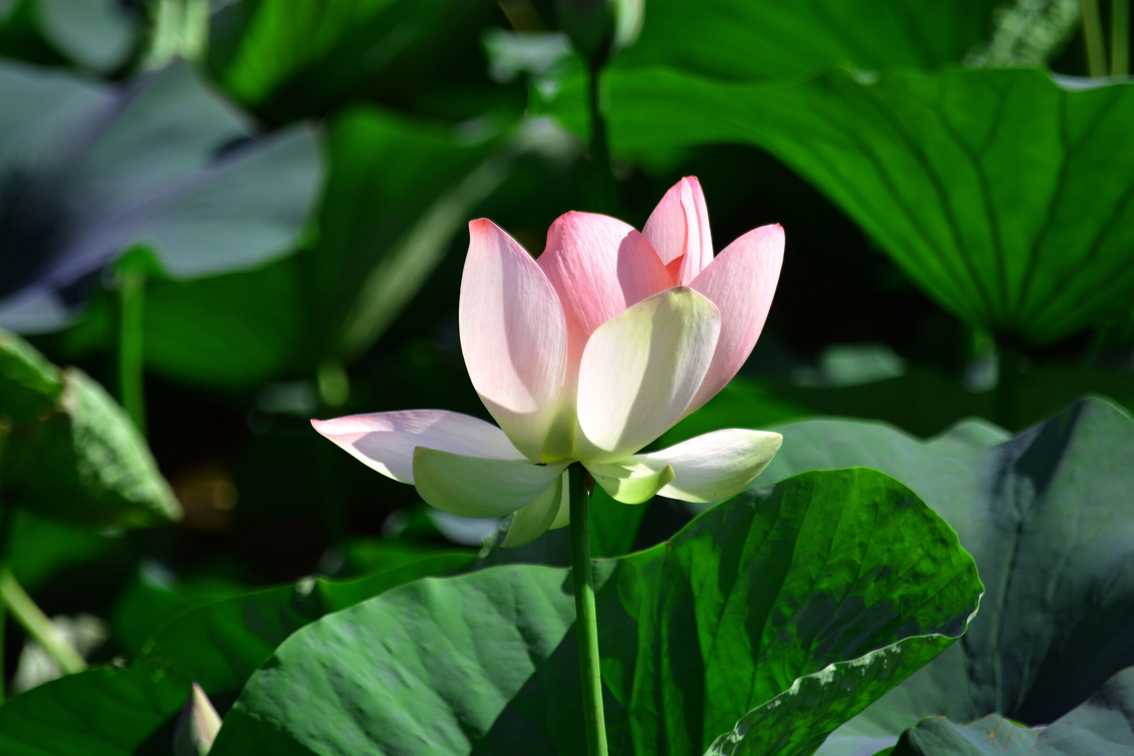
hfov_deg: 4.6
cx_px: 567
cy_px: 378
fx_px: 14174
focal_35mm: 450
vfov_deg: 3.1
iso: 100
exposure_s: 1/400
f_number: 5.6
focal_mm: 300
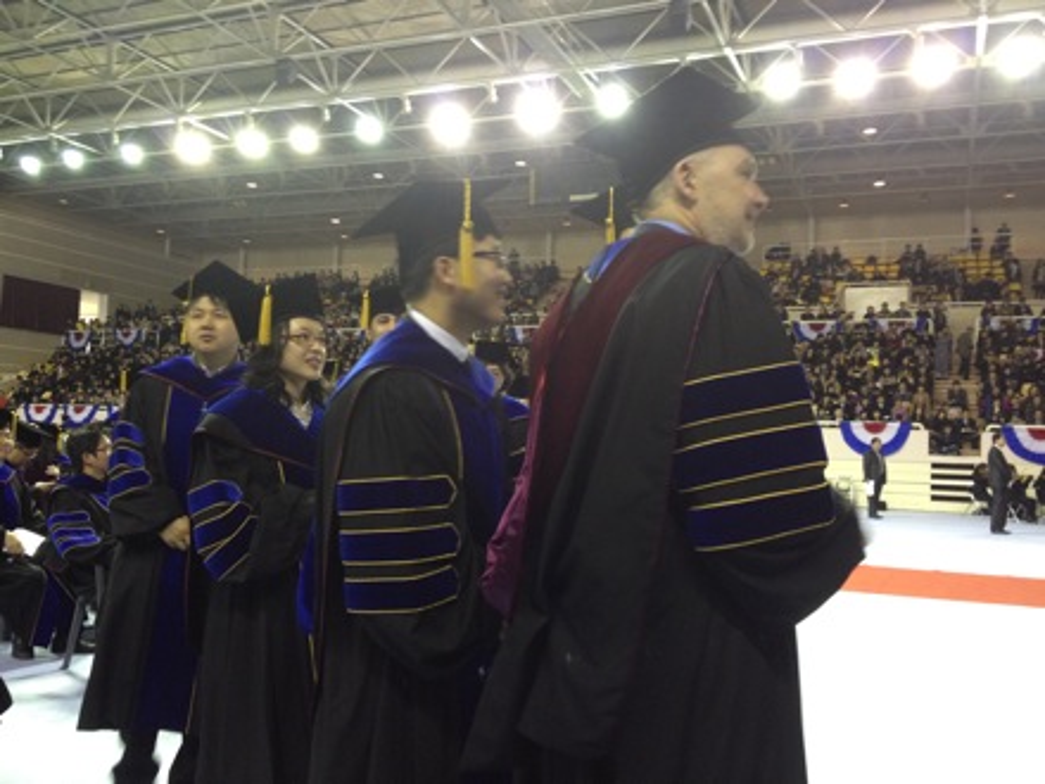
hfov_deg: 52.6
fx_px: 1057
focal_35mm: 35
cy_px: 392
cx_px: 522
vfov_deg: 40.7
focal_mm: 4.28
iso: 100
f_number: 2.4
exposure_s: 1/20
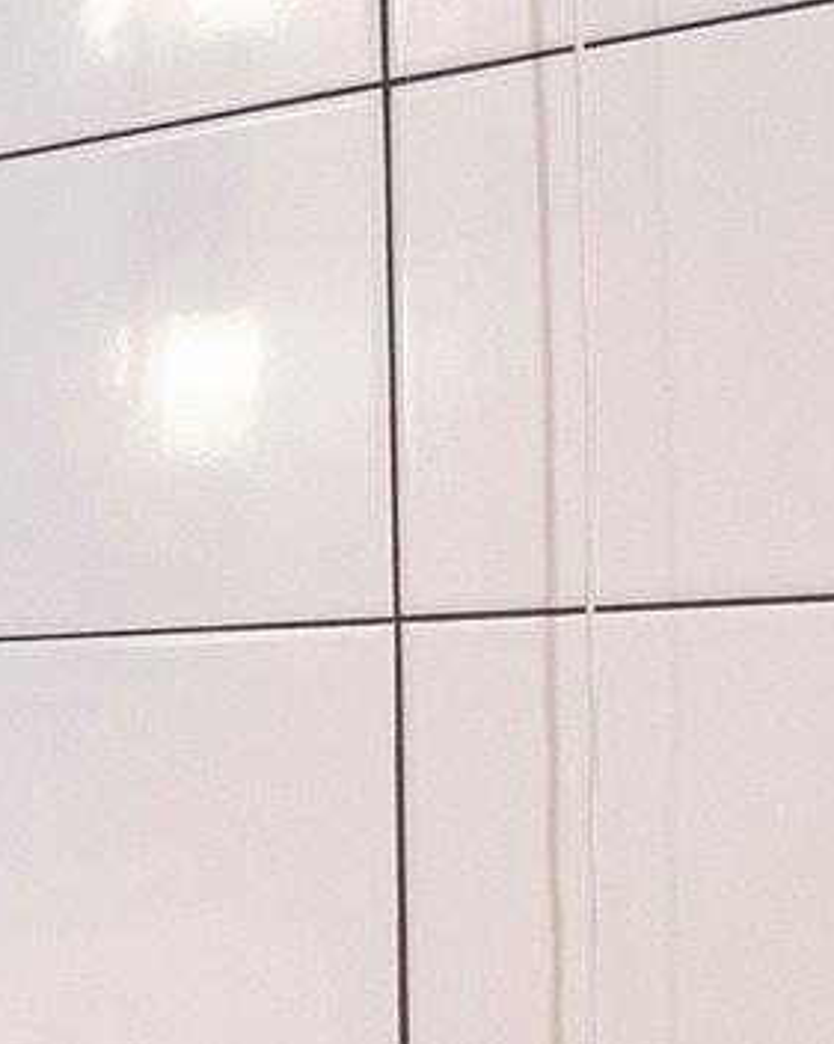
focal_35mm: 82
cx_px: -2152
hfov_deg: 9.3
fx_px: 2533
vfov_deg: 22.4
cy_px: 1048
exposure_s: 1/125
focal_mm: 10
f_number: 4.5
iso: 1000
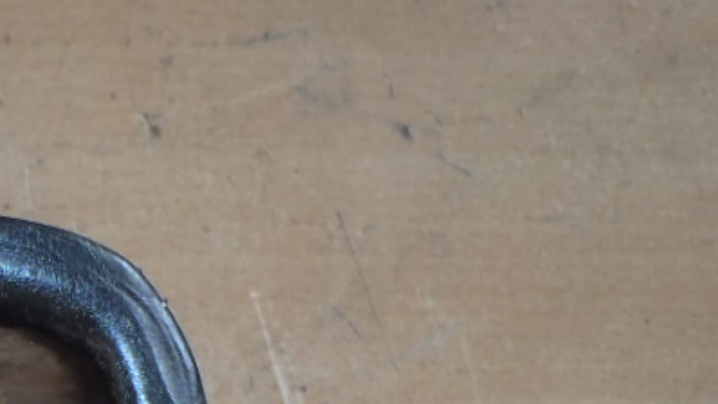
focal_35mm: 98
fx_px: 1866
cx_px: -276
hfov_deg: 19.6
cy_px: 779
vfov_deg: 11.3
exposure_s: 1/30
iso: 100
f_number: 3.9
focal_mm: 5
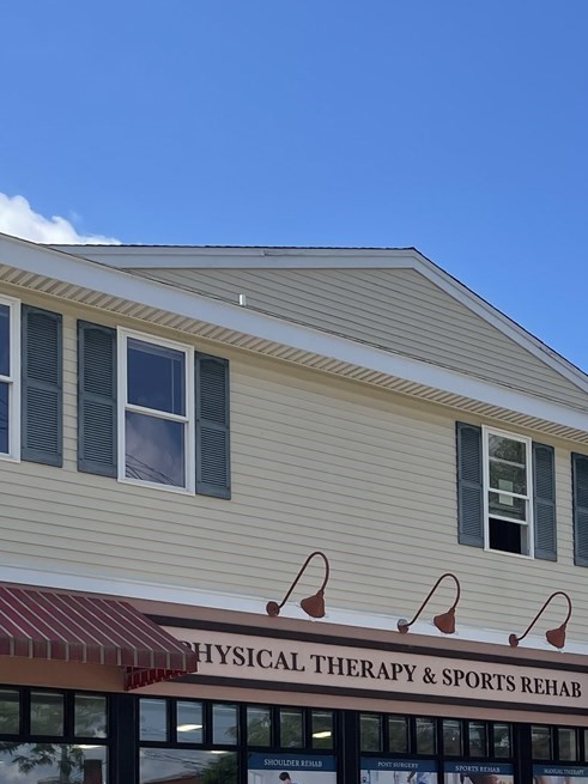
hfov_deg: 23.4
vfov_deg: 30.1
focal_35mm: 61
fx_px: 1382
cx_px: 527
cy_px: 731
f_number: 1.6
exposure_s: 1/3125
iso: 32
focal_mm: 4.2
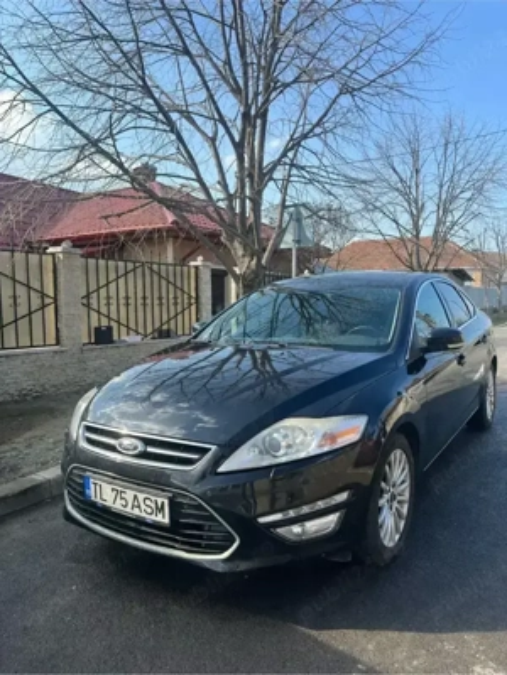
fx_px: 508
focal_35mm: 26
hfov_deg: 53.1
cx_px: 254
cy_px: 338
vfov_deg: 67.3
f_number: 1.6
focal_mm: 5.1
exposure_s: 1/1186
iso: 50
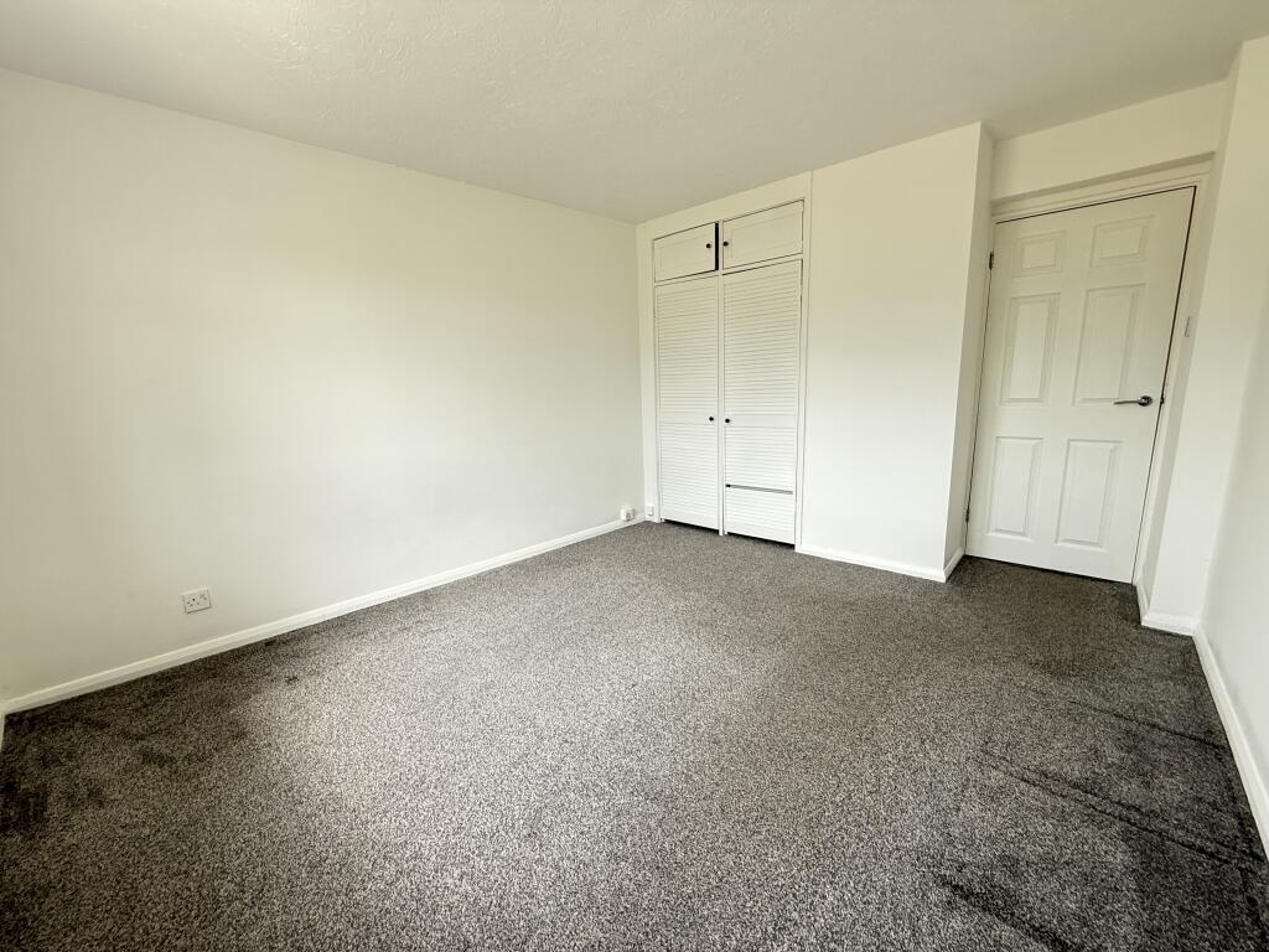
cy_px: 476
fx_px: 513
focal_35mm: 14
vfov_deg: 85.7
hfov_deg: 102.1
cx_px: 634
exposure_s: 1/100
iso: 80
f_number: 2.2
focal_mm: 2.22
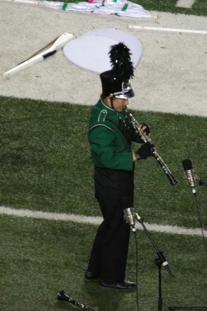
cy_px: 156
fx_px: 5184
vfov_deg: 3.4
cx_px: 104
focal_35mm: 600
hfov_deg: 2.3
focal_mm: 400
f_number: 5.6
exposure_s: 1/60
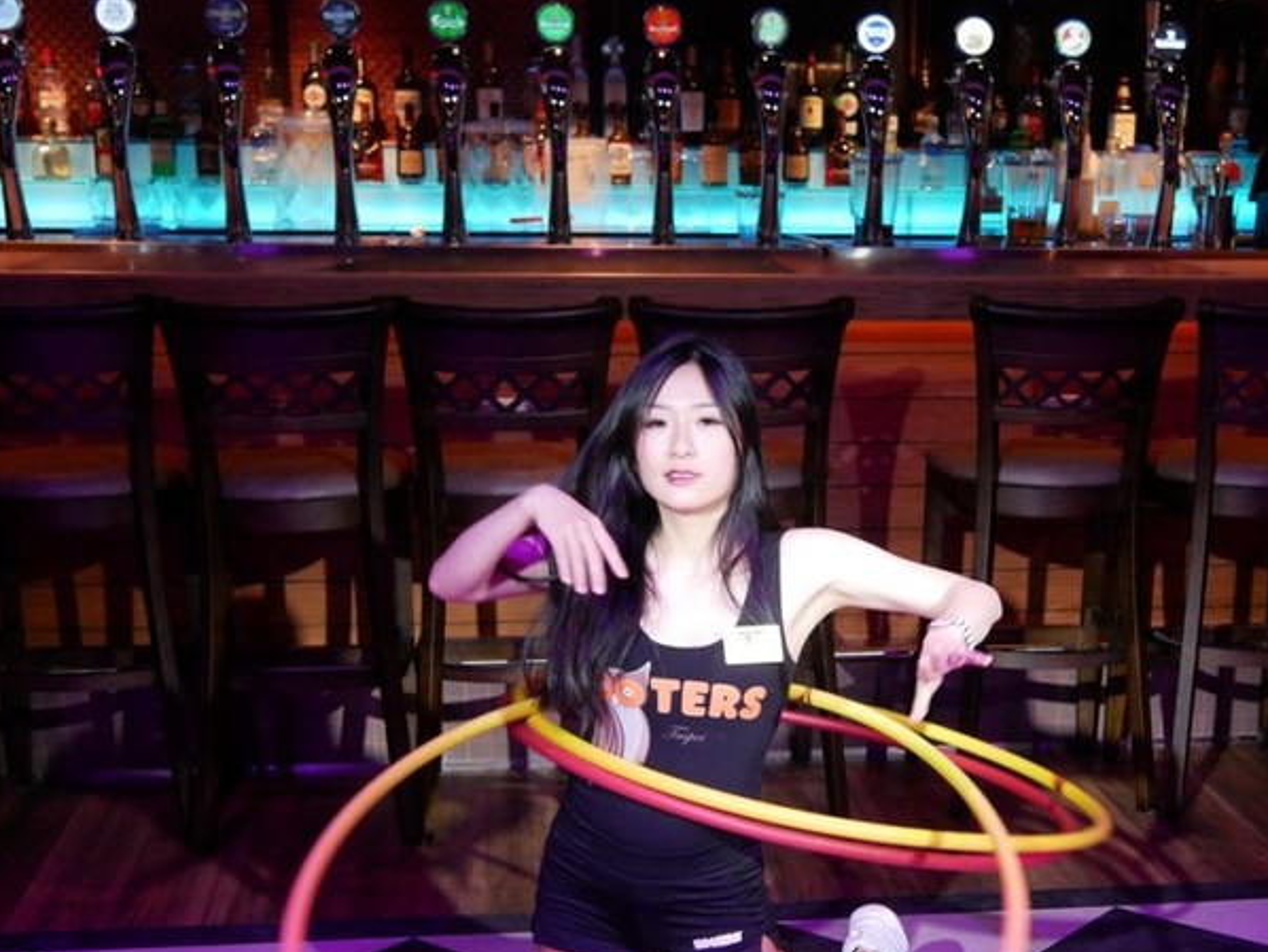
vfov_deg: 26.8
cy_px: 674
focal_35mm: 54
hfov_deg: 35.3
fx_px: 1979
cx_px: 814
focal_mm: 19
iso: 1600
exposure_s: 1/250
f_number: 3.8
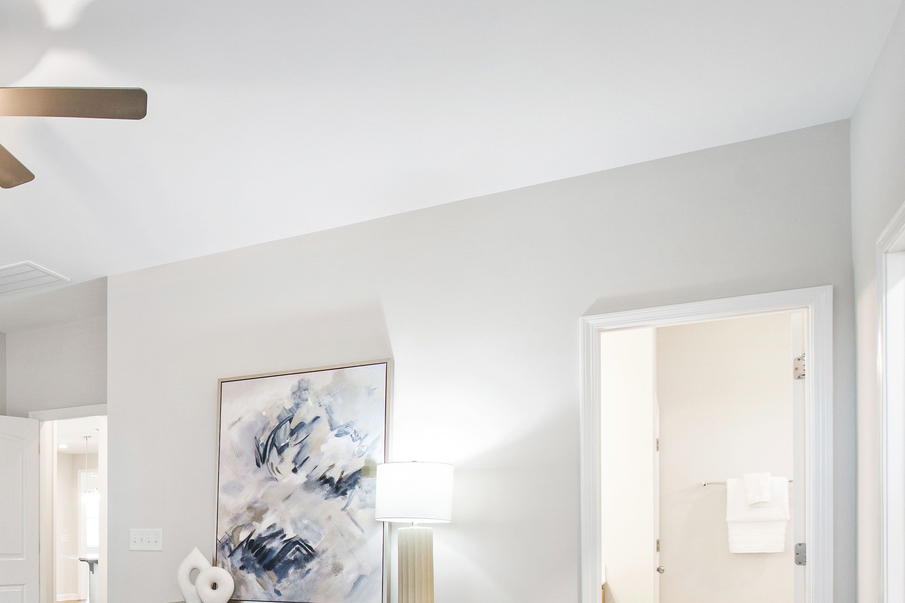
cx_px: 94
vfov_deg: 38.6
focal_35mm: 32
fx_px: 804
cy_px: 531
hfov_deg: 51.9
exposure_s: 1/2
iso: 100
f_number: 8
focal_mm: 10
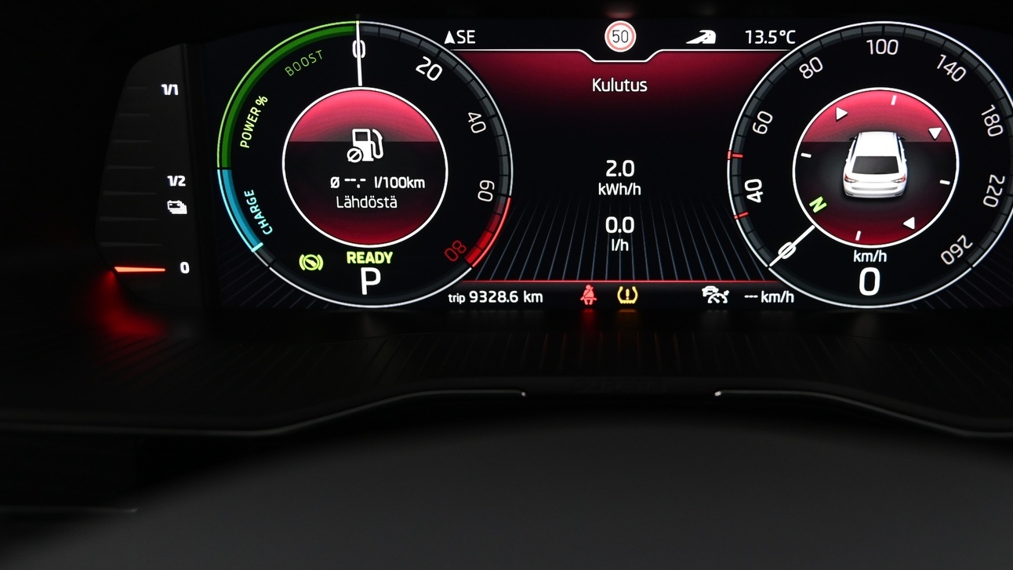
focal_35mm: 50
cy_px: 175
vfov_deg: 23.8
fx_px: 1343
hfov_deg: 41.1
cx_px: 606
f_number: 4
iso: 2000
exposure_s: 1/25
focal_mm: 38
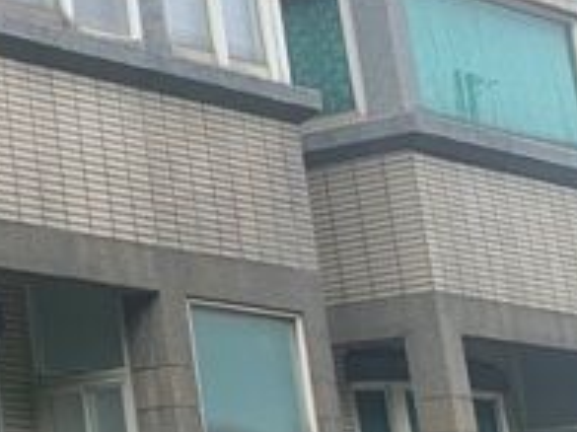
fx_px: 2132
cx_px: -657
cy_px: -18
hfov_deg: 12.9
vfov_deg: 11.4
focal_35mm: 128
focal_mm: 4.25
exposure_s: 1/771
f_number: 1.8
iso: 25
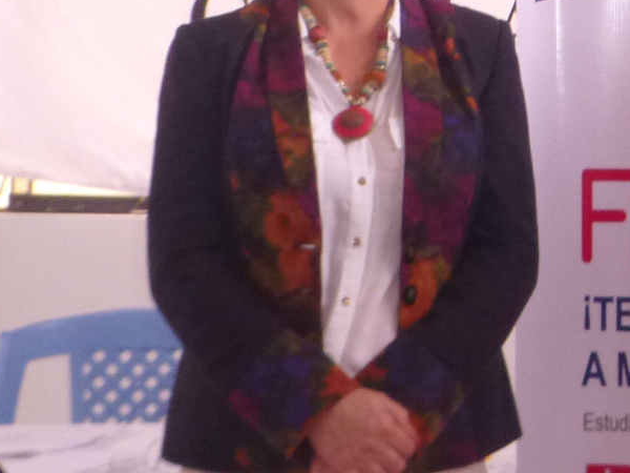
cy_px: 128
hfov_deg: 13.4
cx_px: 892
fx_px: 2548
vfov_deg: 10.6
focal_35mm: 140
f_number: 3.9
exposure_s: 1/60
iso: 250
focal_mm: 7.4
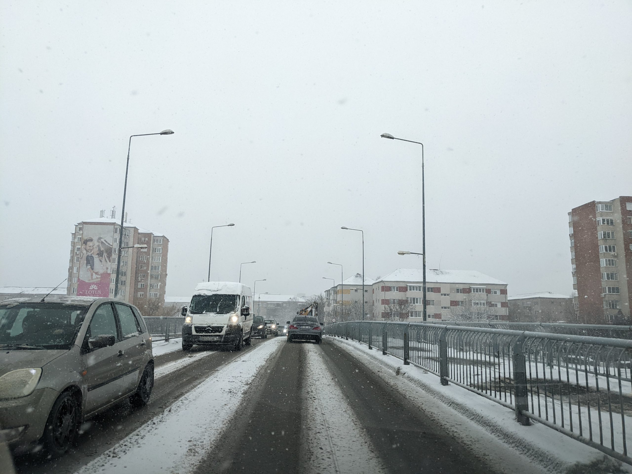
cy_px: 237
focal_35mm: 27
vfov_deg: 51.4
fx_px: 493
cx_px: 316
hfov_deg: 65.3
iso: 84
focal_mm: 4.38
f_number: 1.73
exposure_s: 1/1235
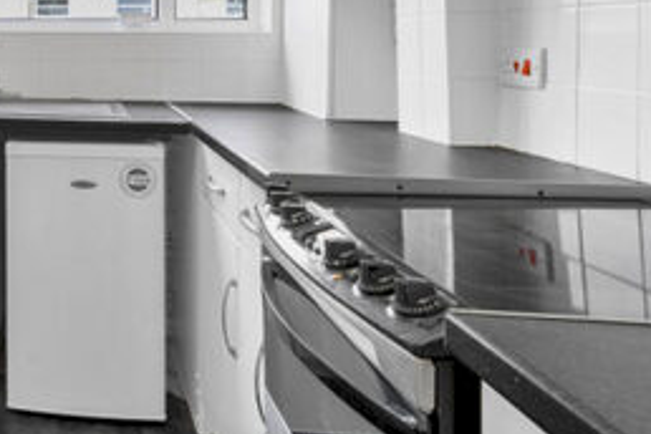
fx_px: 687
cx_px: -56
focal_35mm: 38
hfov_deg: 41.2
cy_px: 30
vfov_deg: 33.0
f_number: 16
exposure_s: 1/2.5
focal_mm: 14
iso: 250
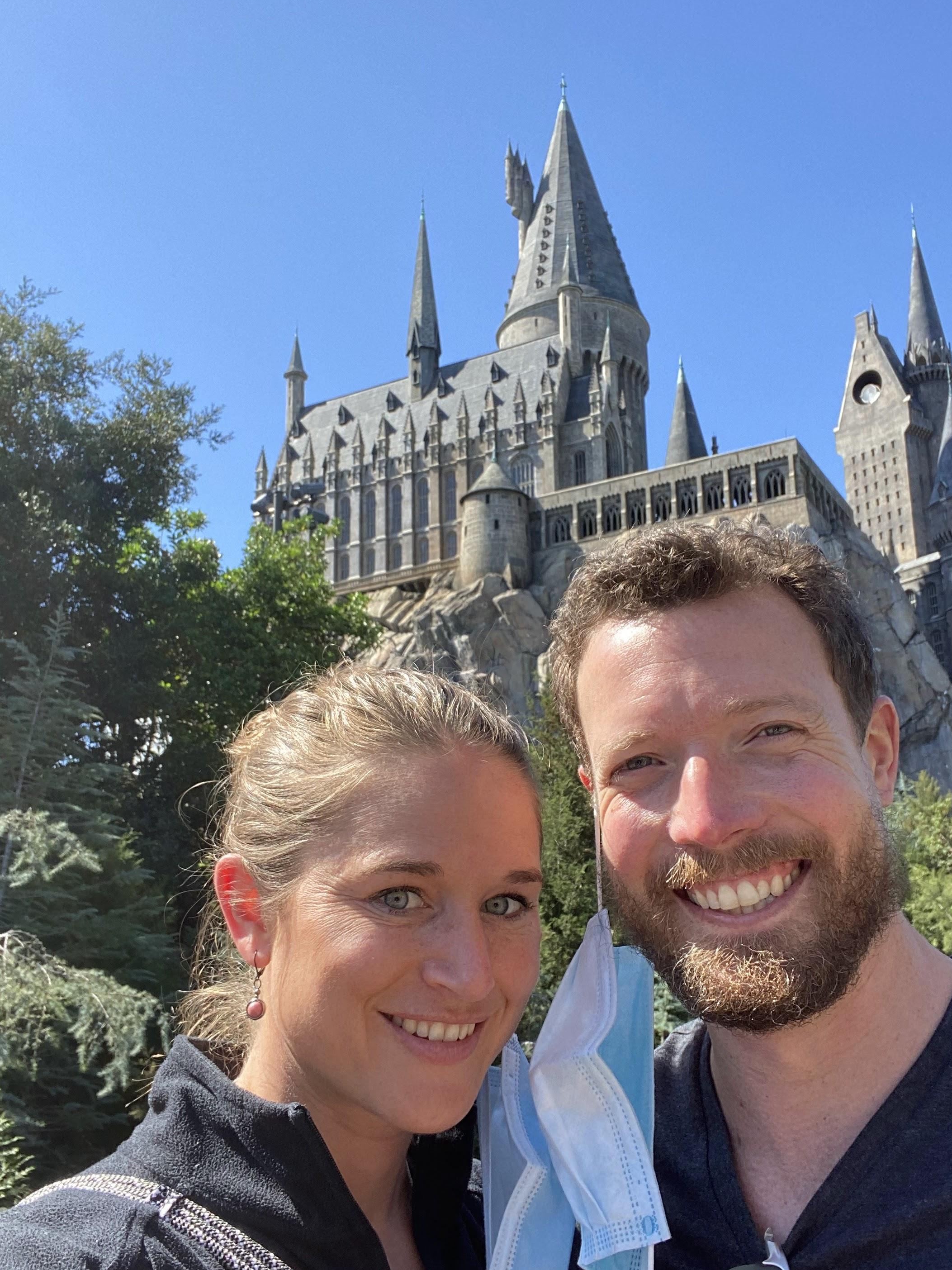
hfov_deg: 42.9
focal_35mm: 33
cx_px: 516
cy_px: 670
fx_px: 1210
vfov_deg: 55.3
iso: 25
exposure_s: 1/330
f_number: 2.2
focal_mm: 2.71
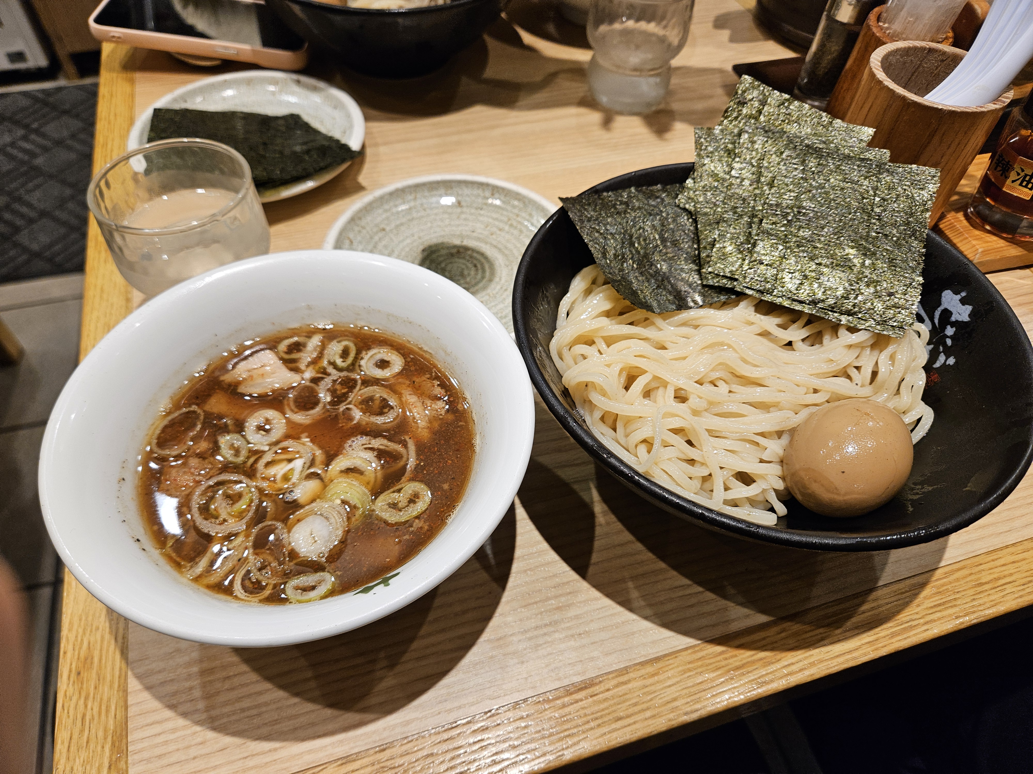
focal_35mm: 23
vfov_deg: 58.9
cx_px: 516
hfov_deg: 73.9
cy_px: 387
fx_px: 686
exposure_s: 1/100
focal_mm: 5.4
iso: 100
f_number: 1.8
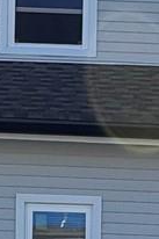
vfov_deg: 12.8
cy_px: 442
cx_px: 236
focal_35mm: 145
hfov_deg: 9.2
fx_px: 962
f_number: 2.2
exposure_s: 1/910
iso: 40
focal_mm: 2.22
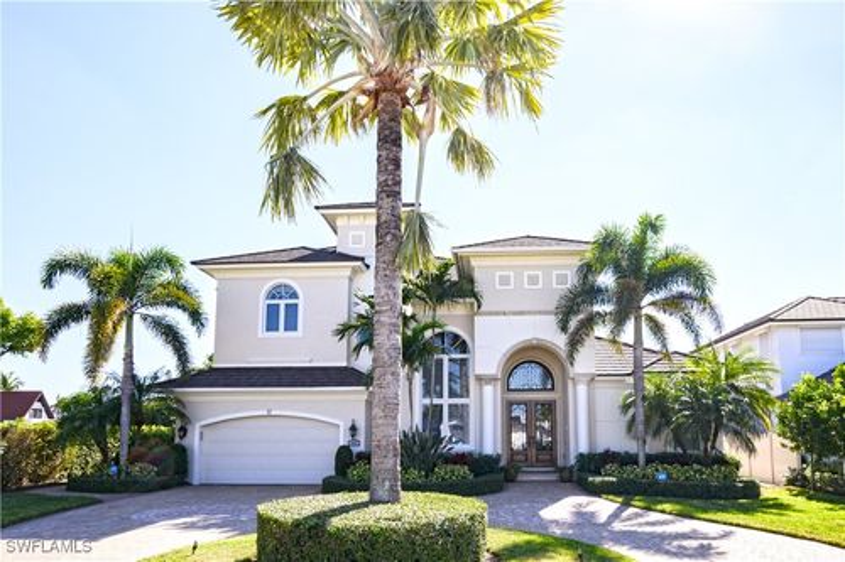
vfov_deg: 53.1
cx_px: 422
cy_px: 281
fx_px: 563
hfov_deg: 73.8
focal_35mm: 24
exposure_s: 1/320
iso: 160
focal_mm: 24
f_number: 11
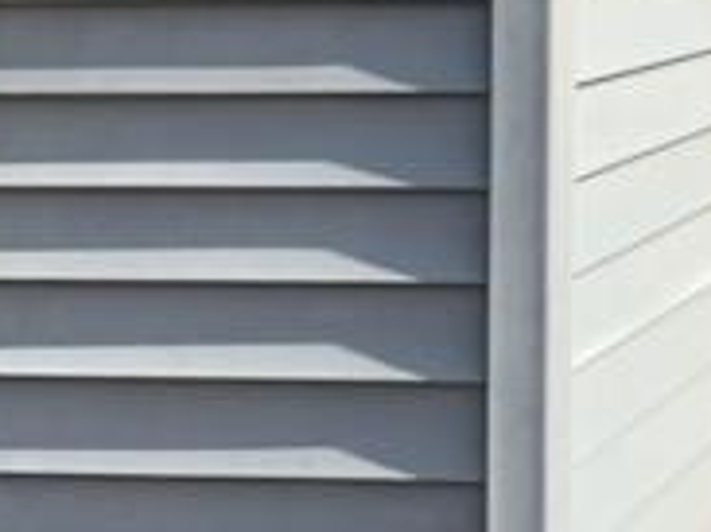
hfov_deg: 18.9
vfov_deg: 15.2
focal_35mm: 91
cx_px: 1068
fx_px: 1868
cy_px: -214
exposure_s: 1/706
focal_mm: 4.25
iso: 25
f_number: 1.8
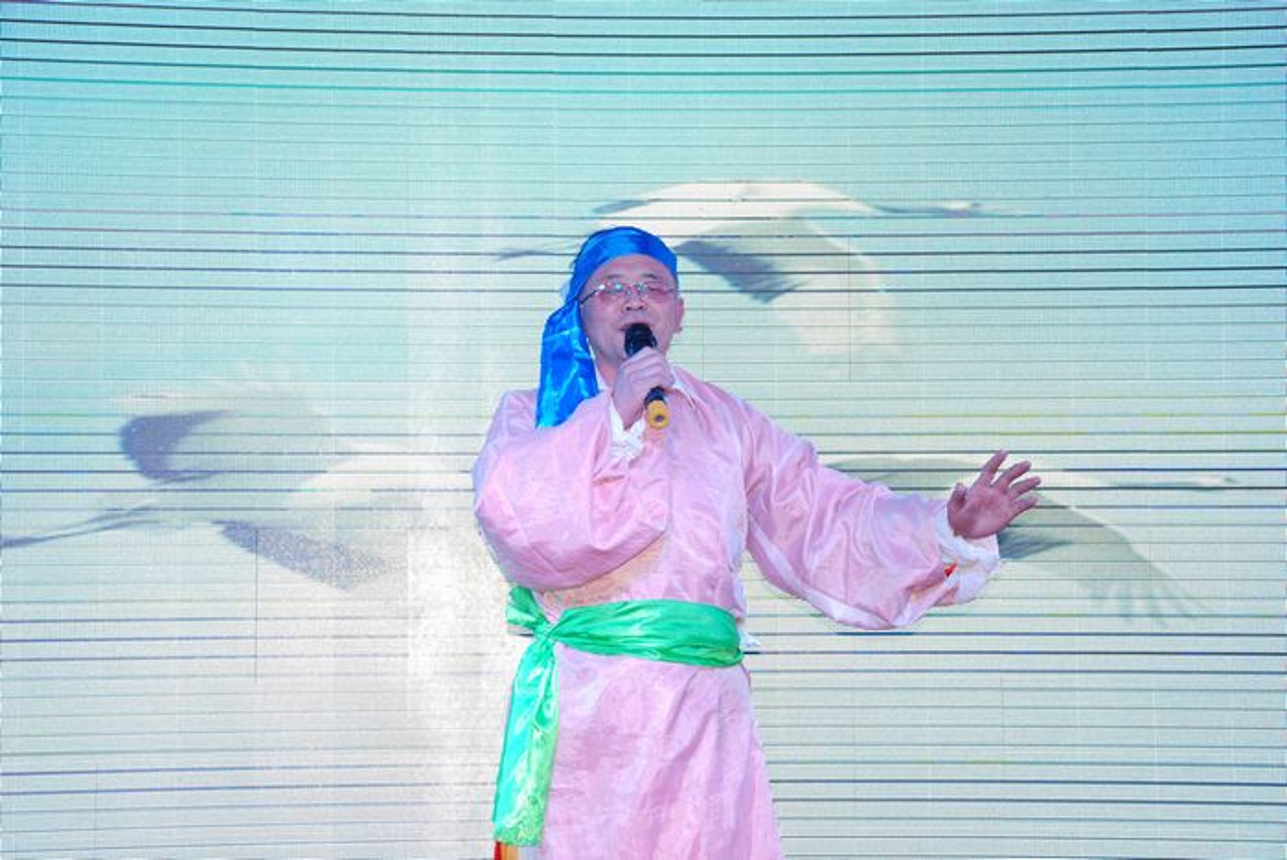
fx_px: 3327
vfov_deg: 14.7
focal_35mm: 93
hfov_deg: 21.9
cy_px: 430
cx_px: 644
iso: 720
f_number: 5.3
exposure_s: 1/200
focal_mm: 62
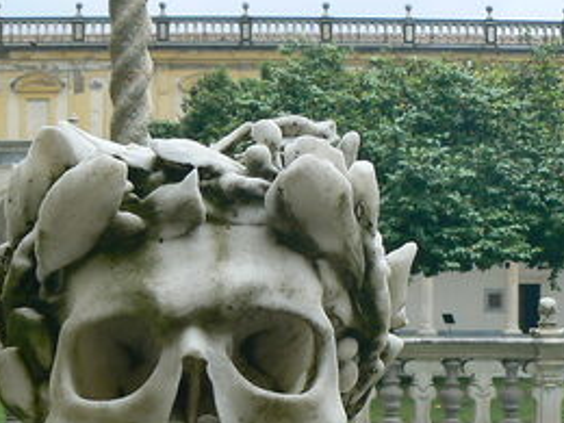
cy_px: 375
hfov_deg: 23.5
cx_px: 189
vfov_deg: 17.5
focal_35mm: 83
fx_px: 1352
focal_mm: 6
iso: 80
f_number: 5.6
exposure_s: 1/160
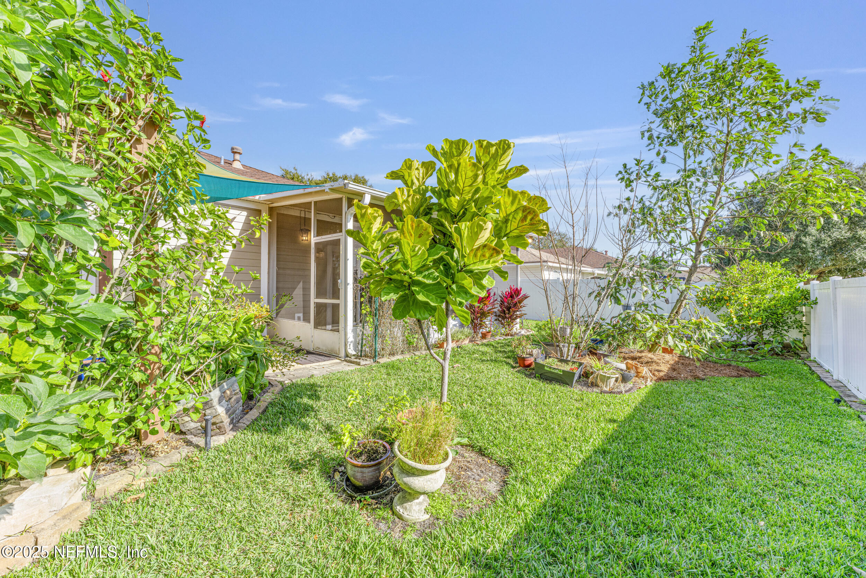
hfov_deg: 104.3
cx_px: 433
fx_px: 337
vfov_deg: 81.2
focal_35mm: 14
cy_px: 289
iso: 250
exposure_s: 1/30
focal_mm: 14
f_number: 9
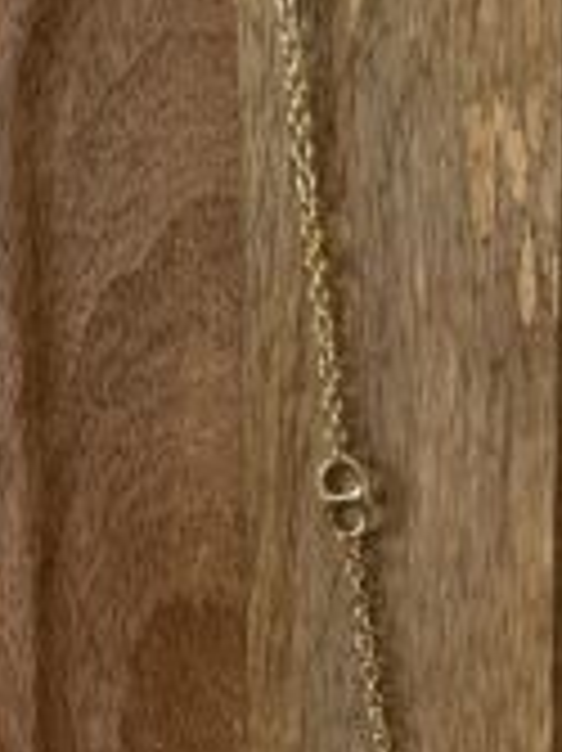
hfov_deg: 23.9
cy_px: 671
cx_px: 481
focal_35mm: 60
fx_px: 1300
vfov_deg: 30.8
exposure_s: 1/60
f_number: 1.6
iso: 320
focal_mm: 5.1
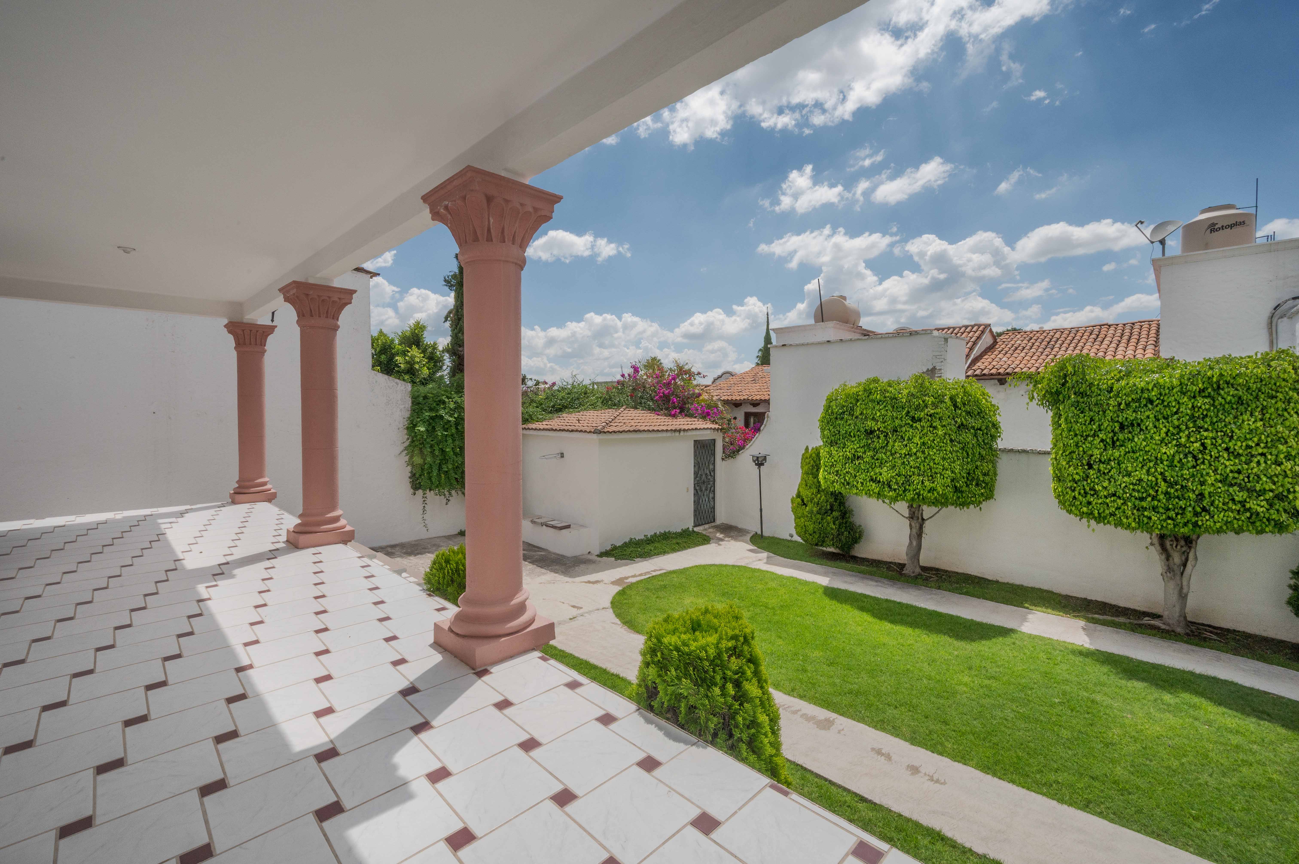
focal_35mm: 14
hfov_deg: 104.3
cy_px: 432
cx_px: 650
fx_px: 505
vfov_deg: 81.1
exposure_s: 1/250
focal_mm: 14
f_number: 22
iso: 400
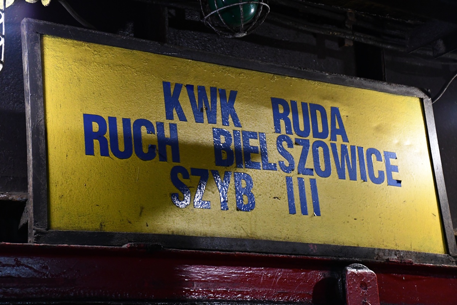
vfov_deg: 18.2
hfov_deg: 27.0
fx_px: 952
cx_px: 228
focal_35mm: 75
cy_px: 152
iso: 3200
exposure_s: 1/100
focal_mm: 50
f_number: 4.8
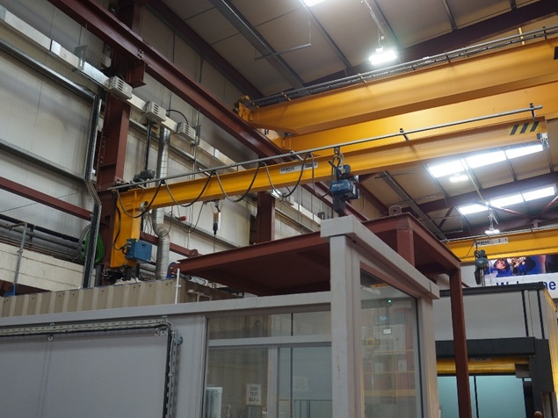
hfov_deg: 51.3
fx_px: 580
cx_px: 292
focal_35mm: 36
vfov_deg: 39.6
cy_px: 210
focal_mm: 22
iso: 800
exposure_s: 1/160
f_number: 4
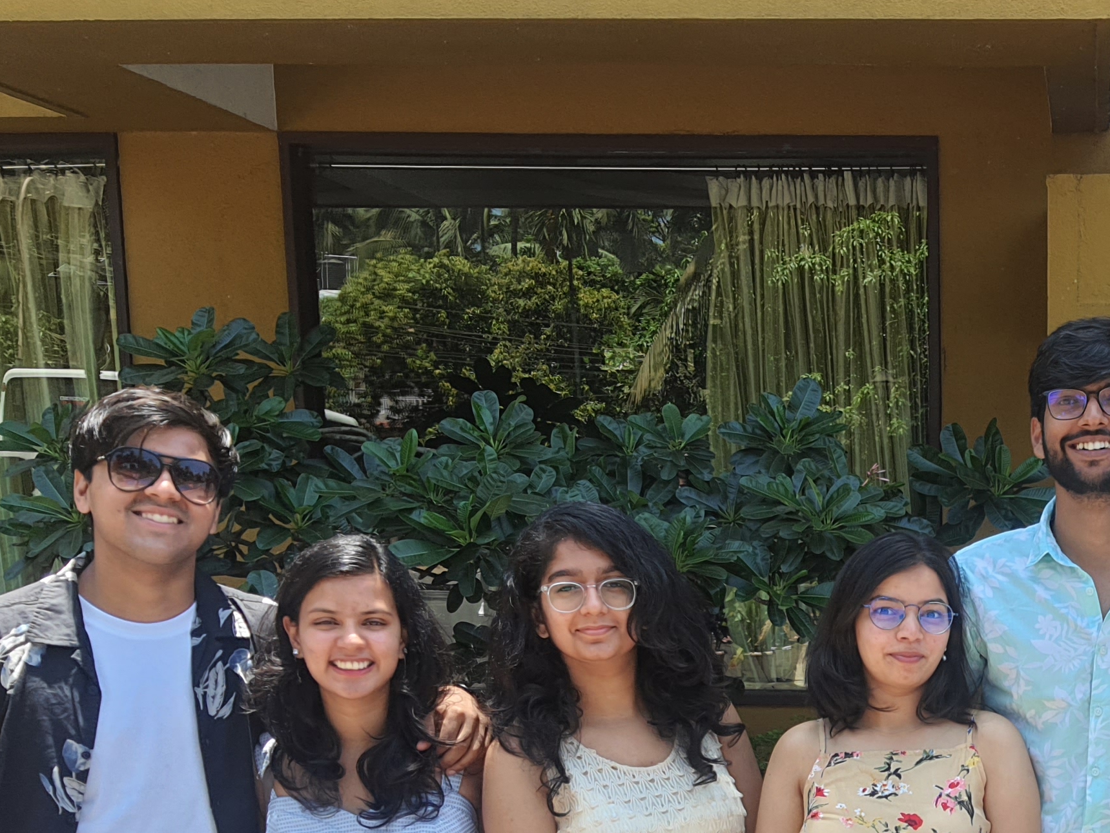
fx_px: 1956
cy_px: 836
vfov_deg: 23.0
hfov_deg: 29.7
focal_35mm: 61
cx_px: 1092
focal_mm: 4.32
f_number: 1.7
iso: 50
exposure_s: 1/386
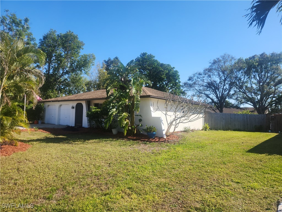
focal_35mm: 23
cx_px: 141
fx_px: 187
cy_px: 106
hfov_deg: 73.9
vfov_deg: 58.9
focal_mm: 5.4
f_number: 1.8
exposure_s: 1/1076
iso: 20
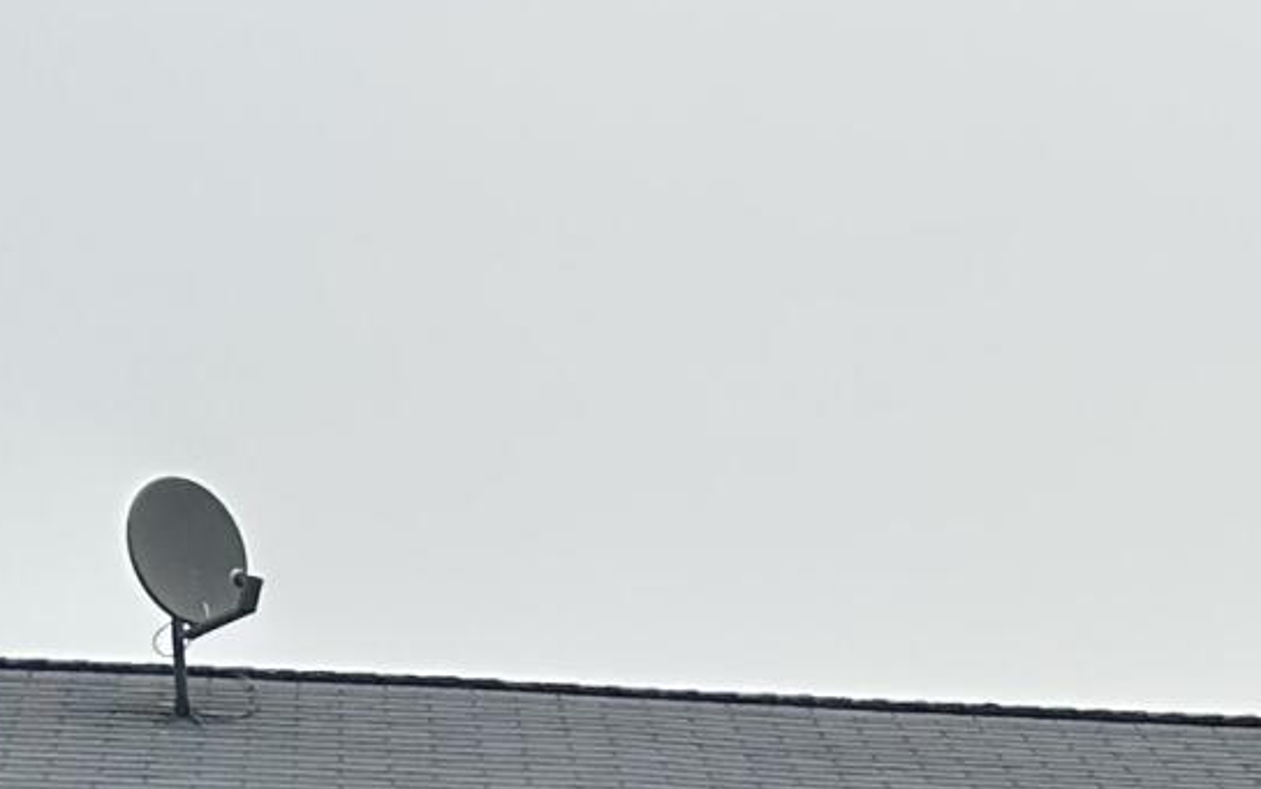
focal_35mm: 140
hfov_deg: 14.2
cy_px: 1800
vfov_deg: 8.6
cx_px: 1733
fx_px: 4813
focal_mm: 6.86
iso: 80
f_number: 1.78
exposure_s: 1/3861
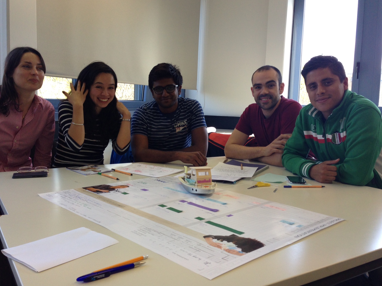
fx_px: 386
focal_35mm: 35
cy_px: 139
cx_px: 188
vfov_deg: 40.7
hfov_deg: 52.6
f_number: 2.4
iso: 80
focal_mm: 4.12
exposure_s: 1/120
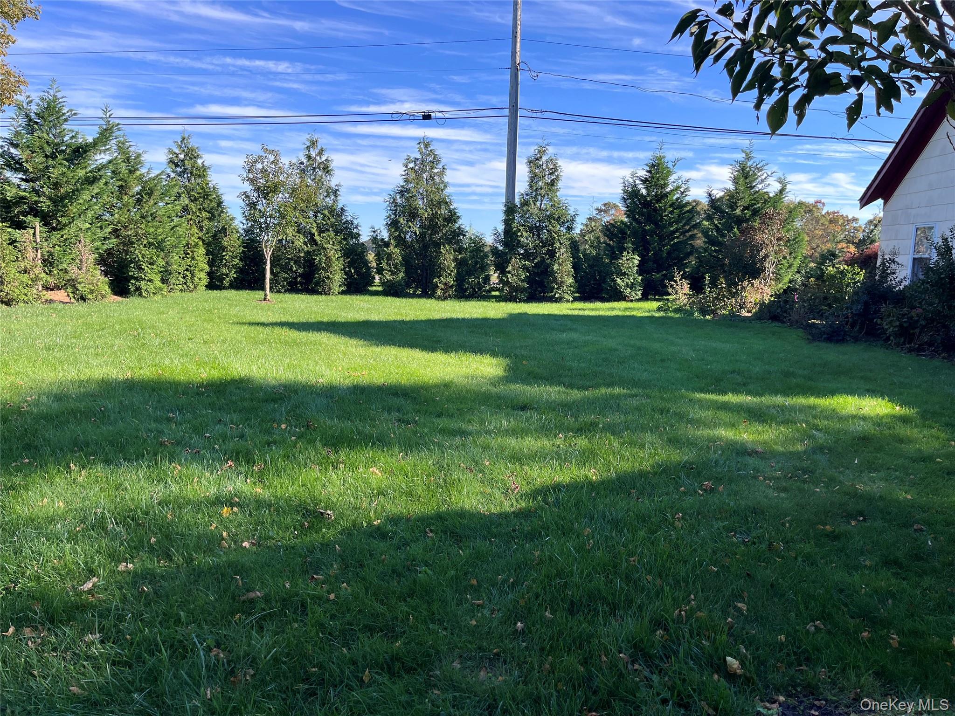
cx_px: 478
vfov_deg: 53.1
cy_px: 358
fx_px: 717
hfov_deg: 67.3
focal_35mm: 26
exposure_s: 1/1199
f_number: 1.6
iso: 50
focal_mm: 5.1
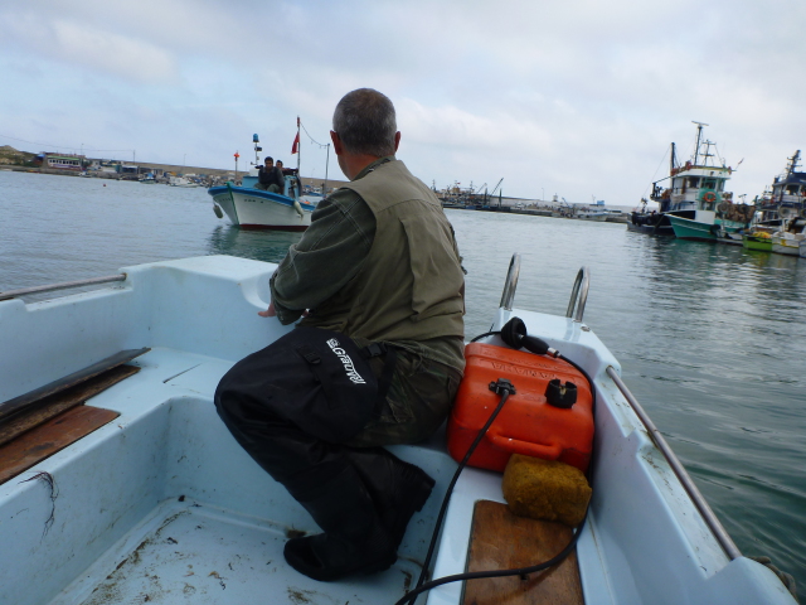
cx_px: 403
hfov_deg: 63.4
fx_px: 652
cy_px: 302
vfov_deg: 49.7
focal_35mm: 28
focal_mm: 4.9
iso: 100
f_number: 3.3
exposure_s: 1/500
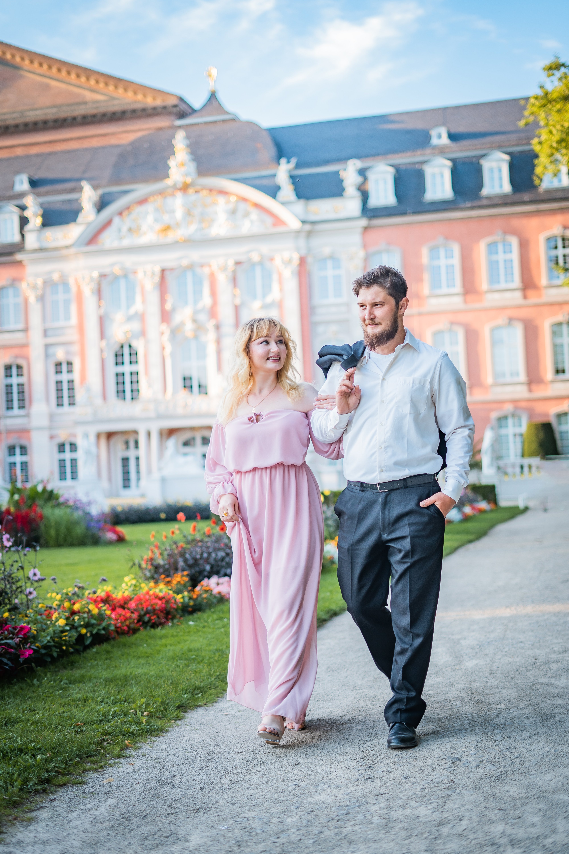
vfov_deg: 39.6
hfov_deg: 27.0
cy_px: 427
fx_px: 1185
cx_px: 284
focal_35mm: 50
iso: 125
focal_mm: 50
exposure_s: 1/500
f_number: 1.8
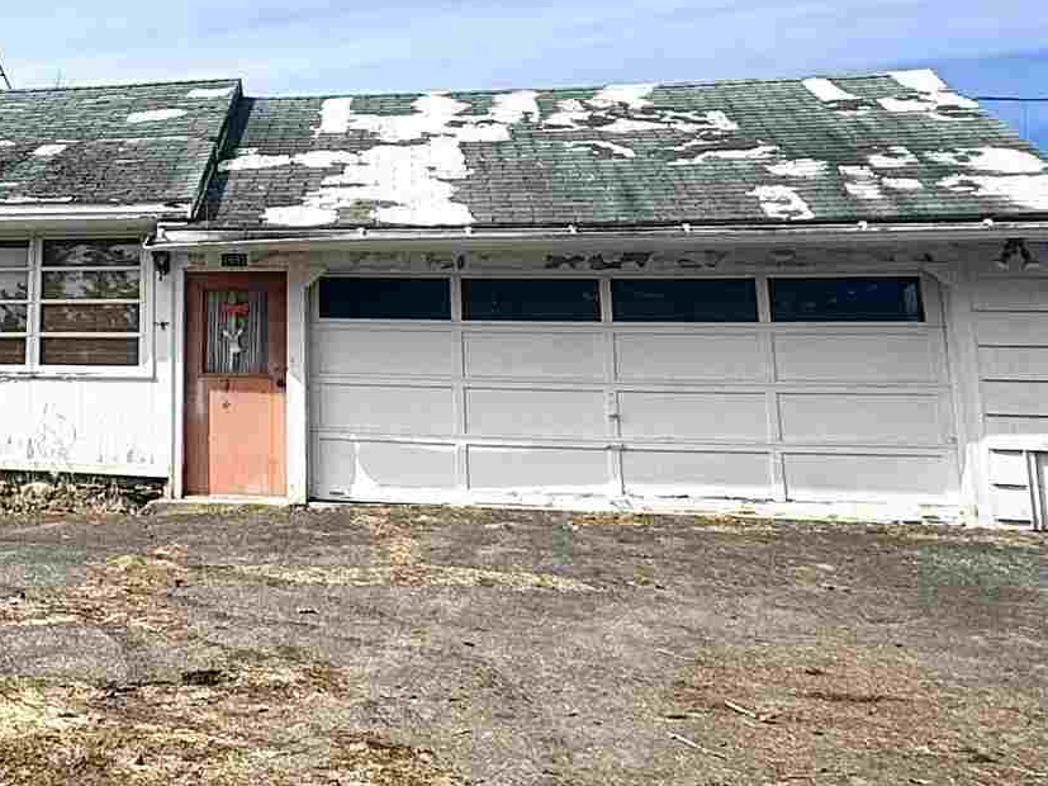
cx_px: -76
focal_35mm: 52
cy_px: 139
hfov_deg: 32.8
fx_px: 1574
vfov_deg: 27.4
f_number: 2.2
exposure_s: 1/1449
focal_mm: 2.22
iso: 40
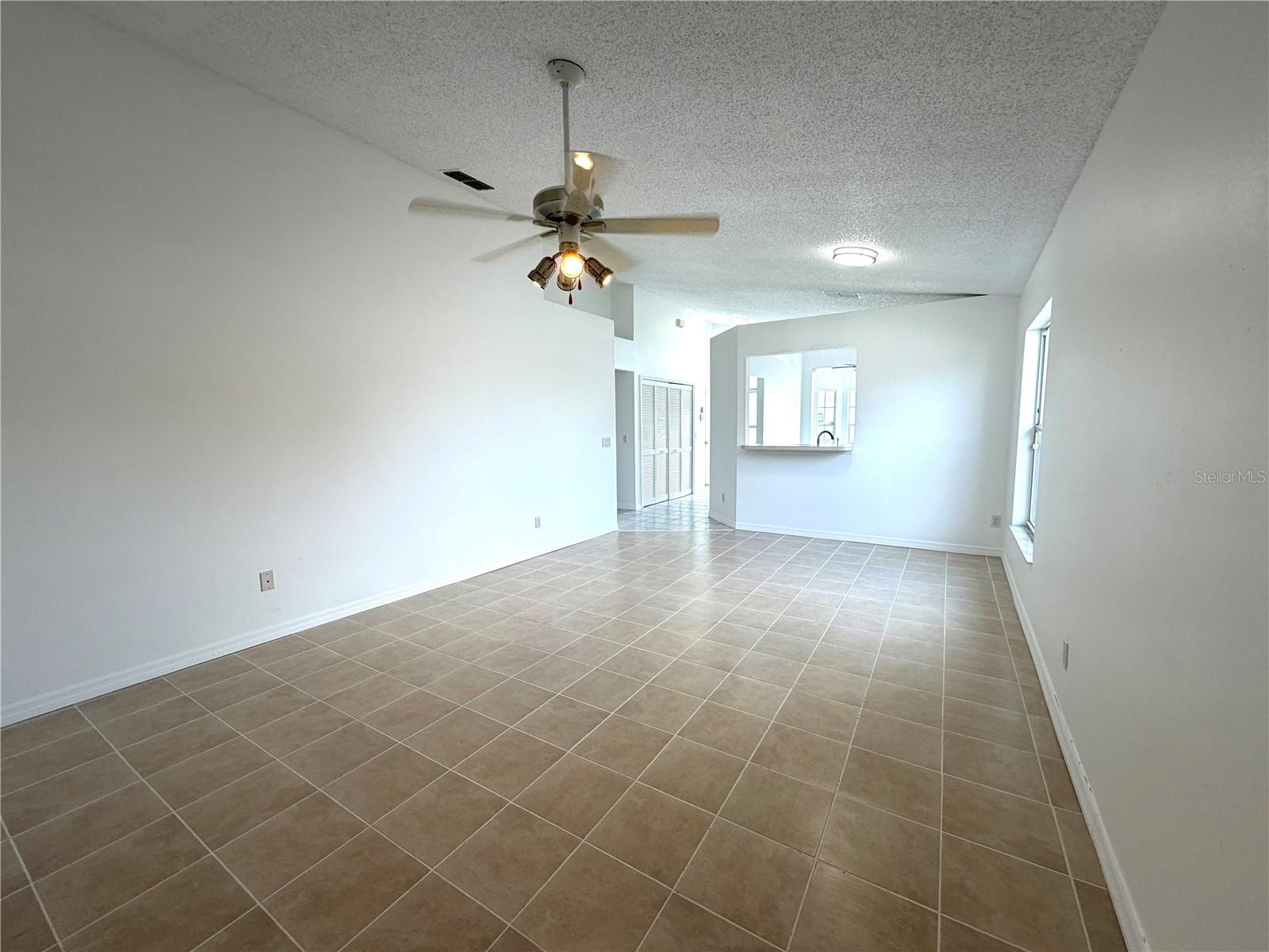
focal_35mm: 14
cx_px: 634
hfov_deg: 102.1
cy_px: 476
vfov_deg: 85.7
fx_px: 513
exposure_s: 1/120
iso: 50
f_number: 2.2
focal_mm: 2.22
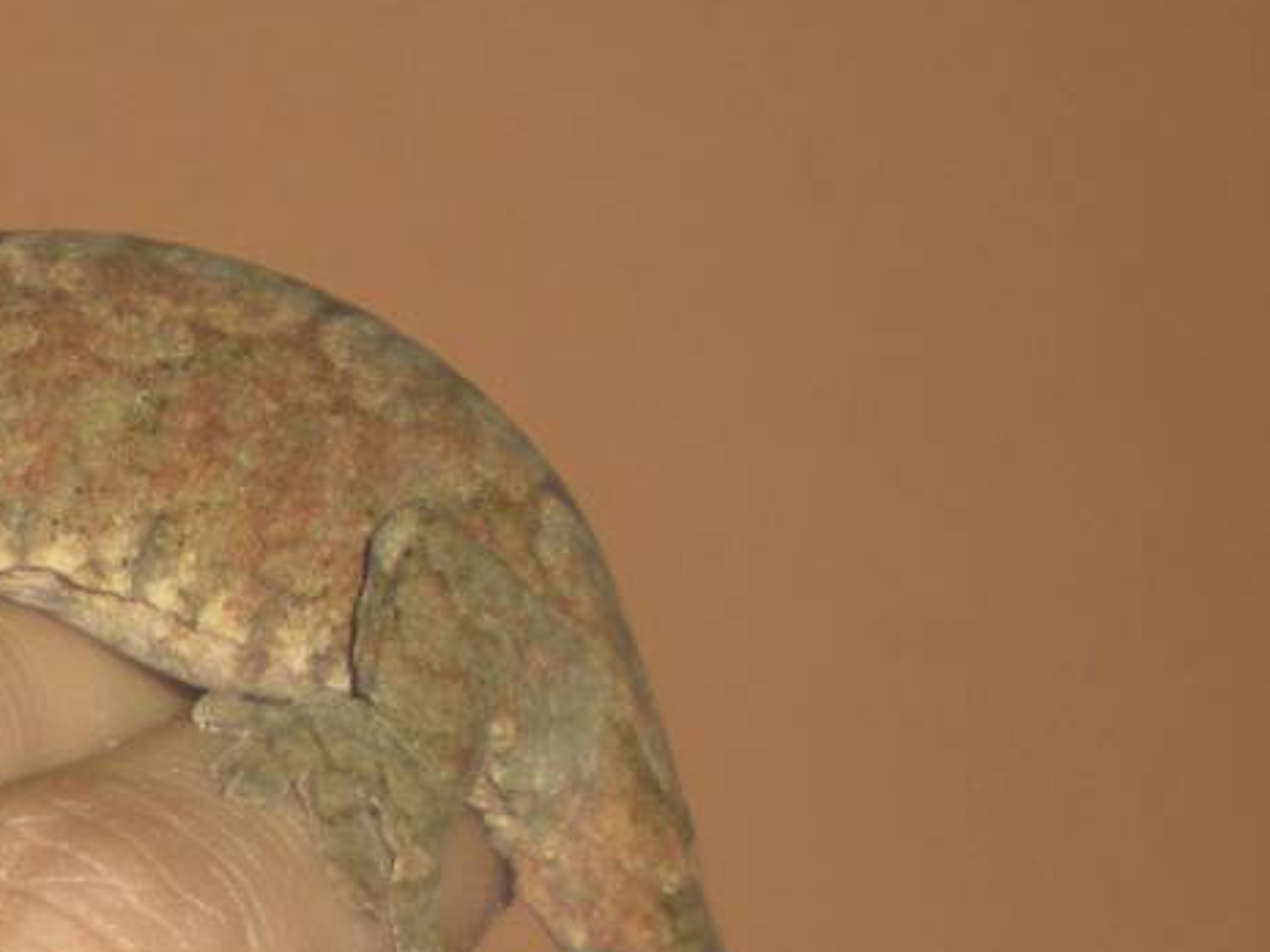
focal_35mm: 131
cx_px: -85
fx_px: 4806
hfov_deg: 14.7
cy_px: 1056
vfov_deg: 11.2
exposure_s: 1/60
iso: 64
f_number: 3.1
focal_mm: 6.3
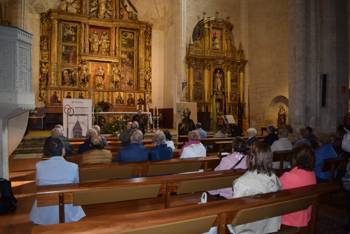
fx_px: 263
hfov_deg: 67.4
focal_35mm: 27
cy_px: 117
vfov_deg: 47.9
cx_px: 175
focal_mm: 18
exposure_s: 1/60
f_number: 3.5
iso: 800
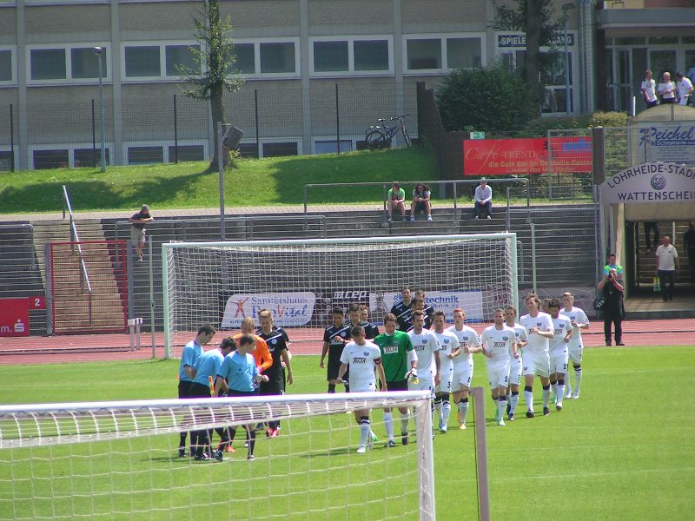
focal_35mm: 340
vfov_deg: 4.4
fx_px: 6826
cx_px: 348
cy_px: 260
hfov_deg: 5.8
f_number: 3.5
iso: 50
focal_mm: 52
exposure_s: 1/500
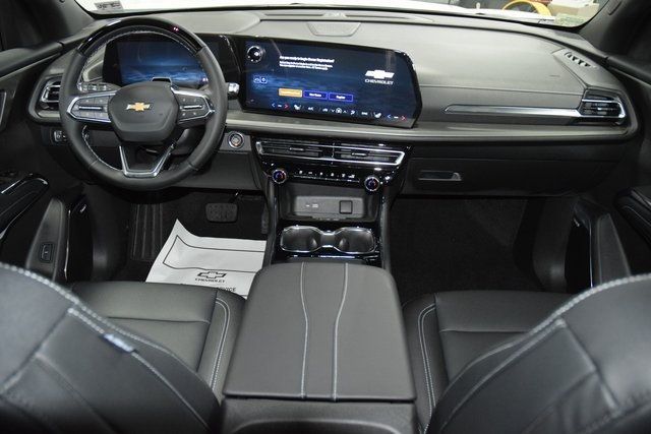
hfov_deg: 67.4
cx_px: 326
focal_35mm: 27
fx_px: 488
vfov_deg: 48.0
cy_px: 217
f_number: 3.5
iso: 3200
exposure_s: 1/60
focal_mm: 18
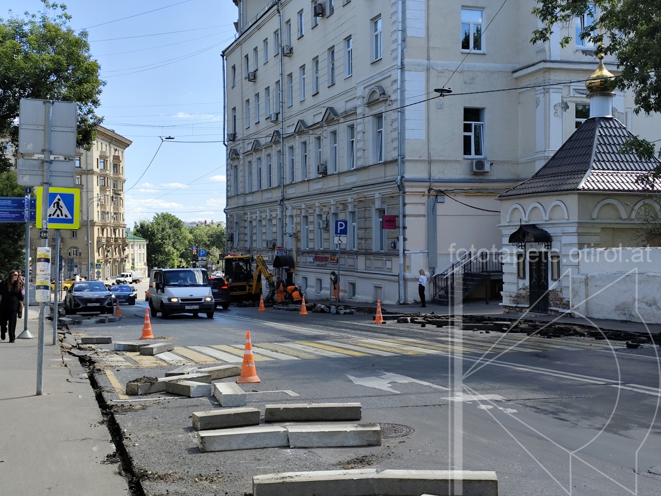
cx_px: 330
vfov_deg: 31.5
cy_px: 248
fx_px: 878
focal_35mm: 46
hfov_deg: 41.2
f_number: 1.65
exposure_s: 1/799
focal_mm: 6.19
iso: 50
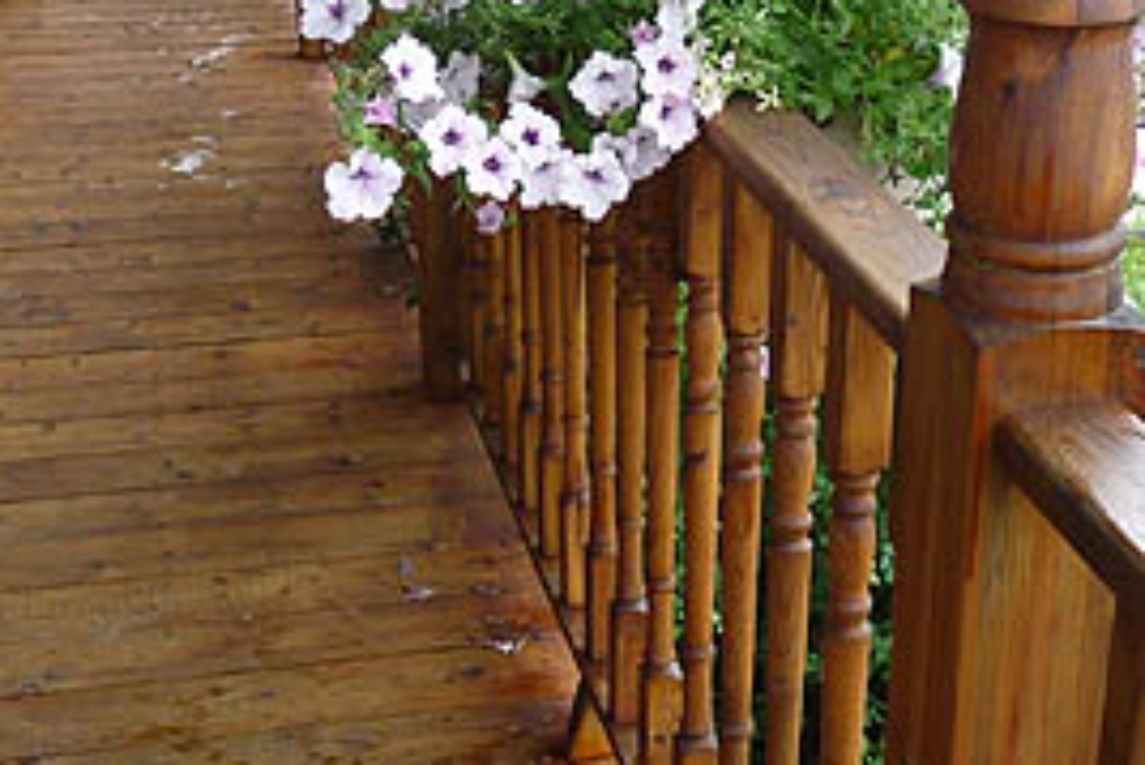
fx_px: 2132
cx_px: 671
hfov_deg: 30.0
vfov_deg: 20.3
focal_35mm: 67
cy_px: 415
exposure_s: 1/80
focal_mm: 4.8
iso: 100
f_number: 2.8
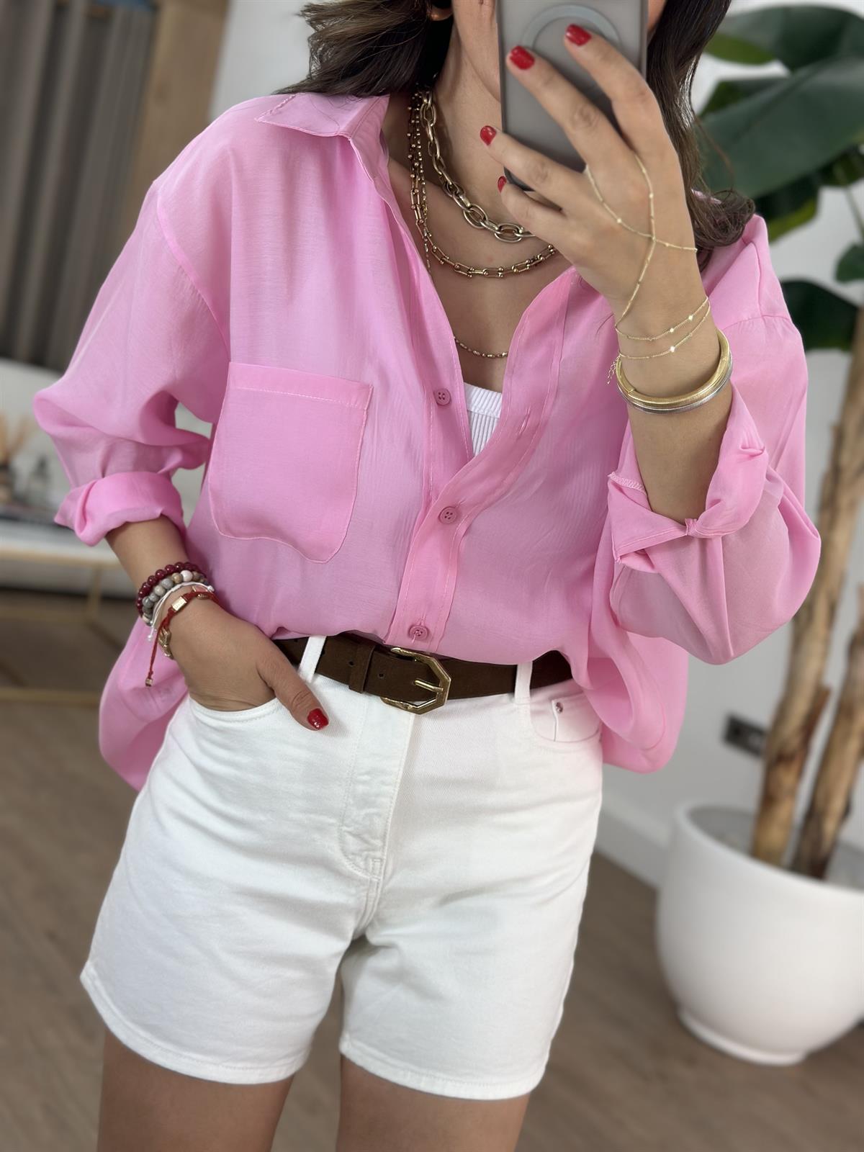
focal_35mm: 48
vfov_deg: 39.7
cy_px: 576
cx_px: 432
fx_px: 1597
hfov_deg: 30.3
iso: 80
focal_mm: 6.86
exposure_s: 1/262
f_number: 1.78
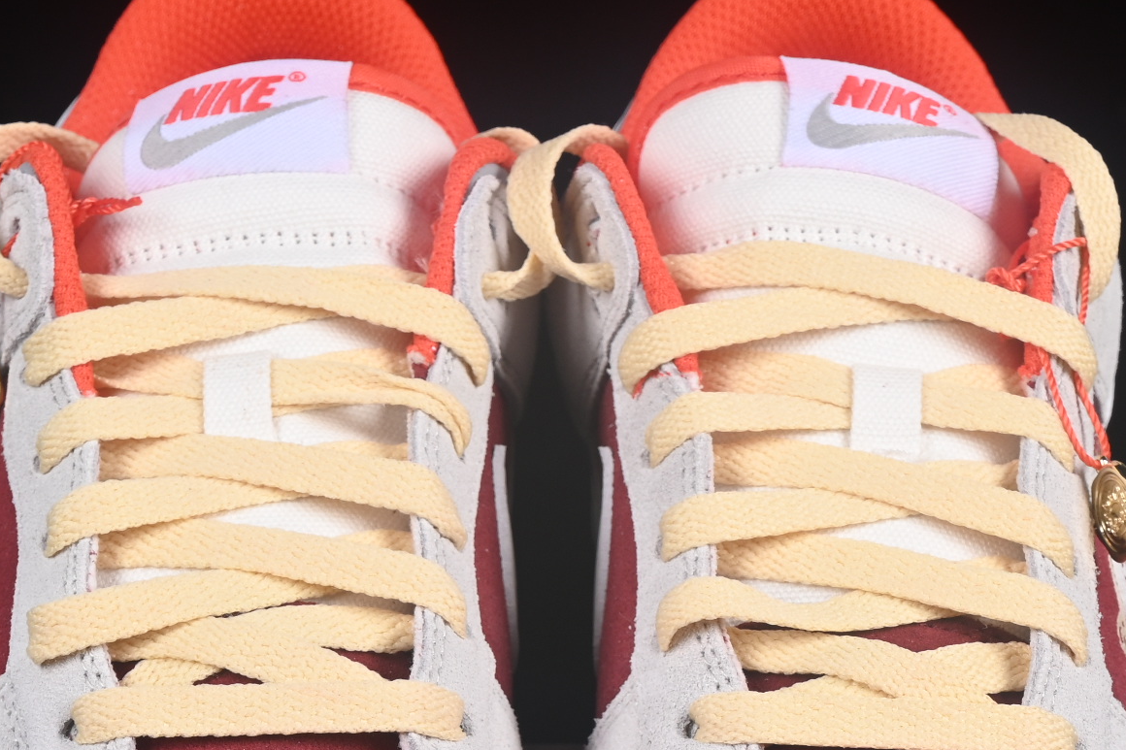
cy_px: 830
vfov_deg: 7.6
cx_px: 519
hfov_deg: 11.4
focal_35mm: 180
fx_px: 5629
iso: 160
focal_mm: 50
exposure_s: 1/80
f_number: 8
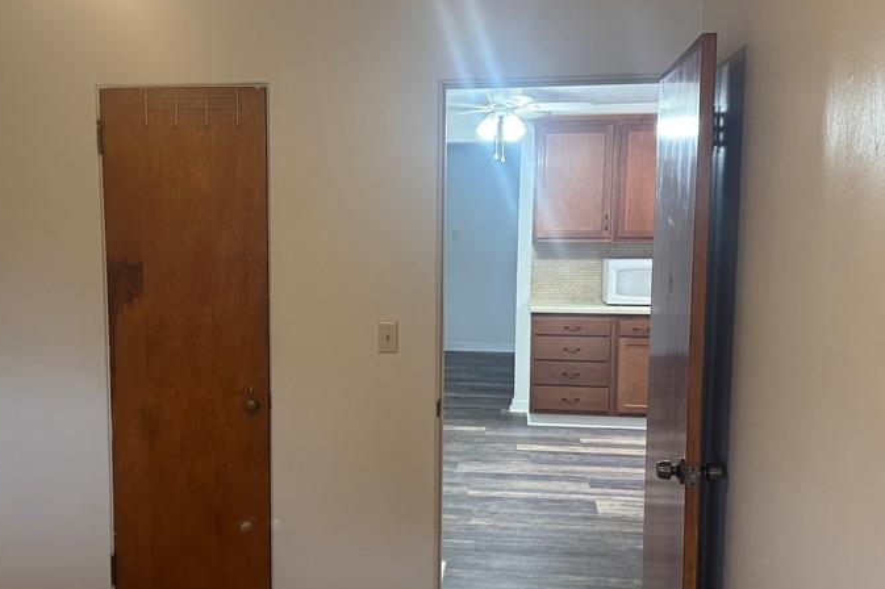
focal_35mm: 38
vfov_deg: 35.0
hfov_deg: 50.6
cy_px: 325
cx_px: 380
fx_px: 934
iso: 250
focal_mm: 6.76
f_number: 1.78
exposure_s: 1/60
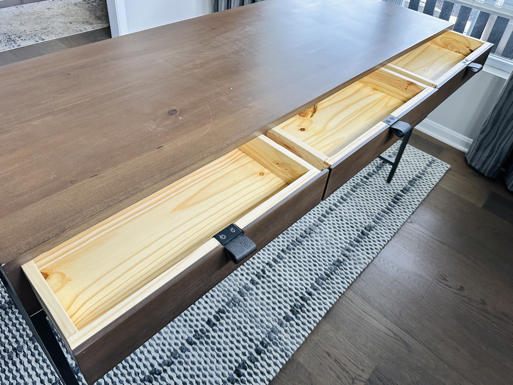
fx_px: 356
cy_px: 192
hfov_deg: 71.6
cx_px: 256
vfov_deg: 56.8
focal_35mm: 24
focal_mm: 6.86
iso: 250
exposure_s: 1/98
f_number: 1.78
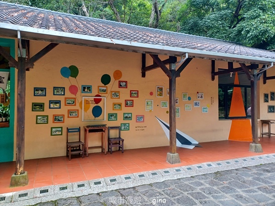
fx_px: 199
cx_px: 138
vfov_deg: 54.9
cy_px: 103
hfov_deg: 69.4
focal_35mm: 25
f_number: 1.8
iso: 80
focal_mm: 4.6
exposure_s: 1/60
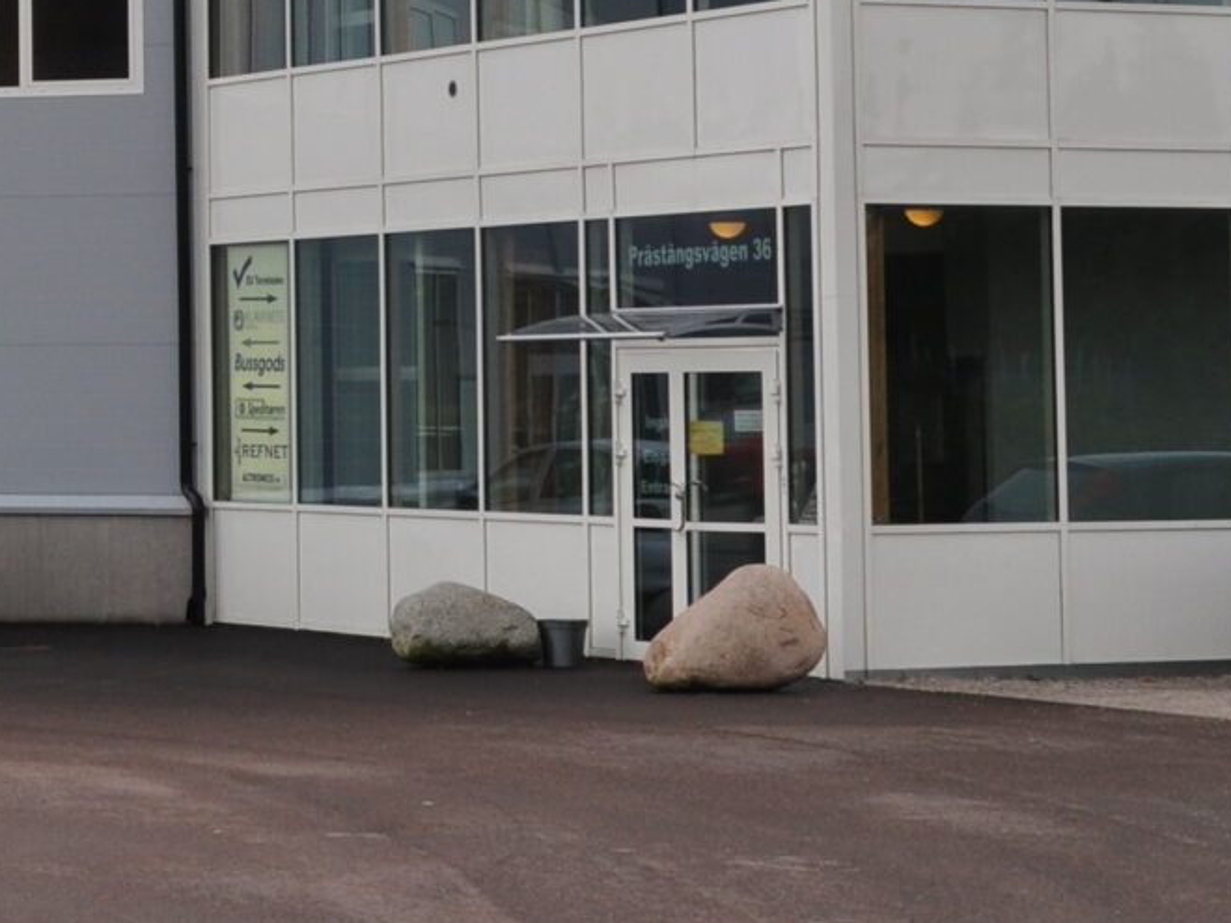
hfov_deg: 14.2
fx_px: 4765
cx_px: -339
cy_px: 24
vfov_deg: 11.0
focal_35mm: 134
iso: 200
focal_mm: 24
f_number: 9
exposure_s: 1/125
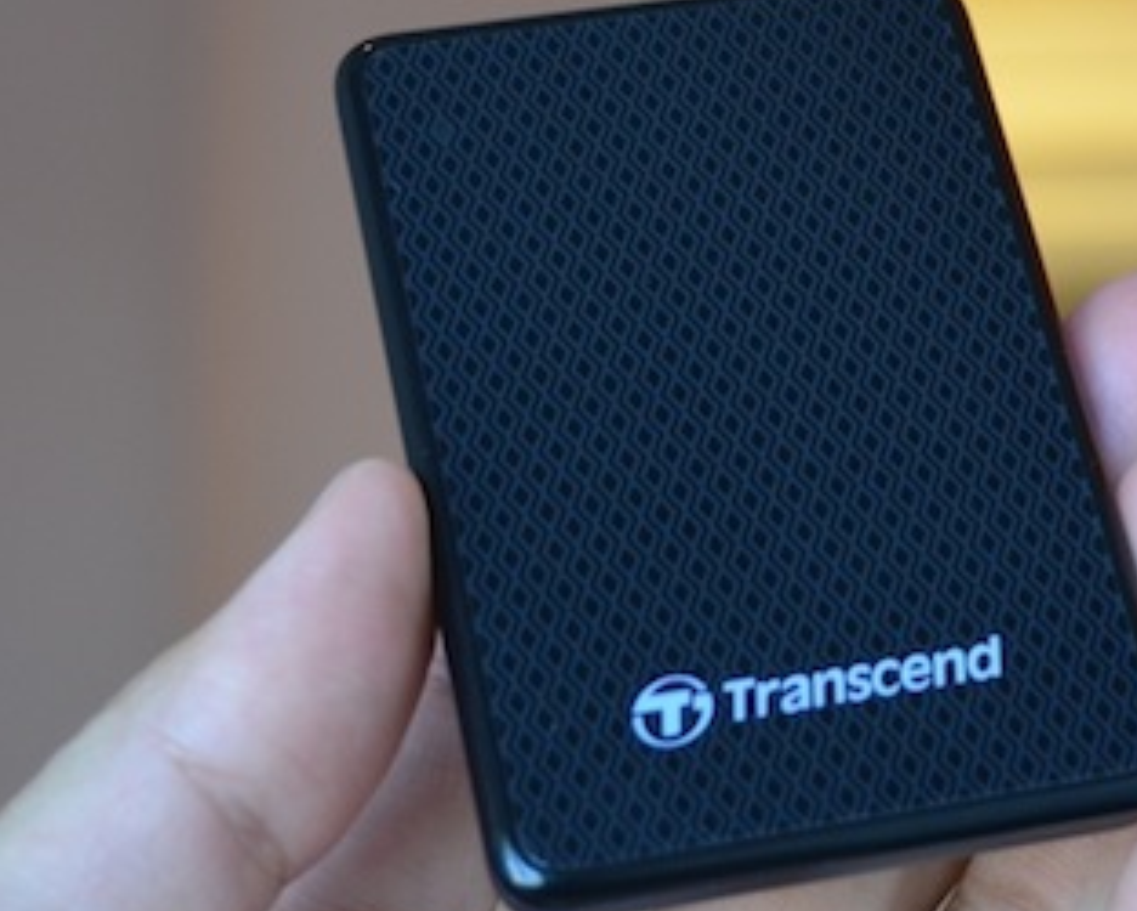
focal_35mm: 84
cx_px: 740
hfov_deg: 22.7
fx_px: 2825
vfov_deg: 18.3
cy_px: 463
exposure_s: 1/60
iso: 500
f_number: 4
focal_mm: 31
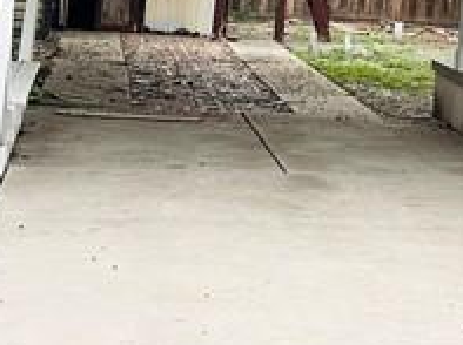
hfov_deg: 15.5
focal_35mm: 125
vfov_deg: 10.9
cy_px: -317
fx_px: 1669
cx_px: 477
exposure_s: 1/2967
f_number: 1.78
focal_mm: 6.86
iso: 80
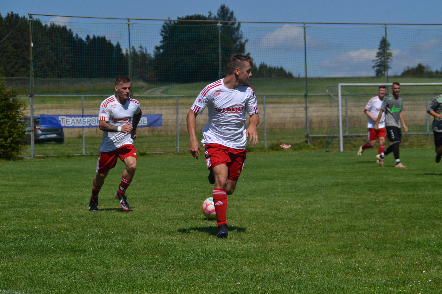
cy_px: 147
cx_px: 221
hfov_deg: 14.4
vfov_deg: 9.6
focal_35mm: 142
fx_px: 1749
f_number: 7.1
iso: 400
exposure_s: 1/2000
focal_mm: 95
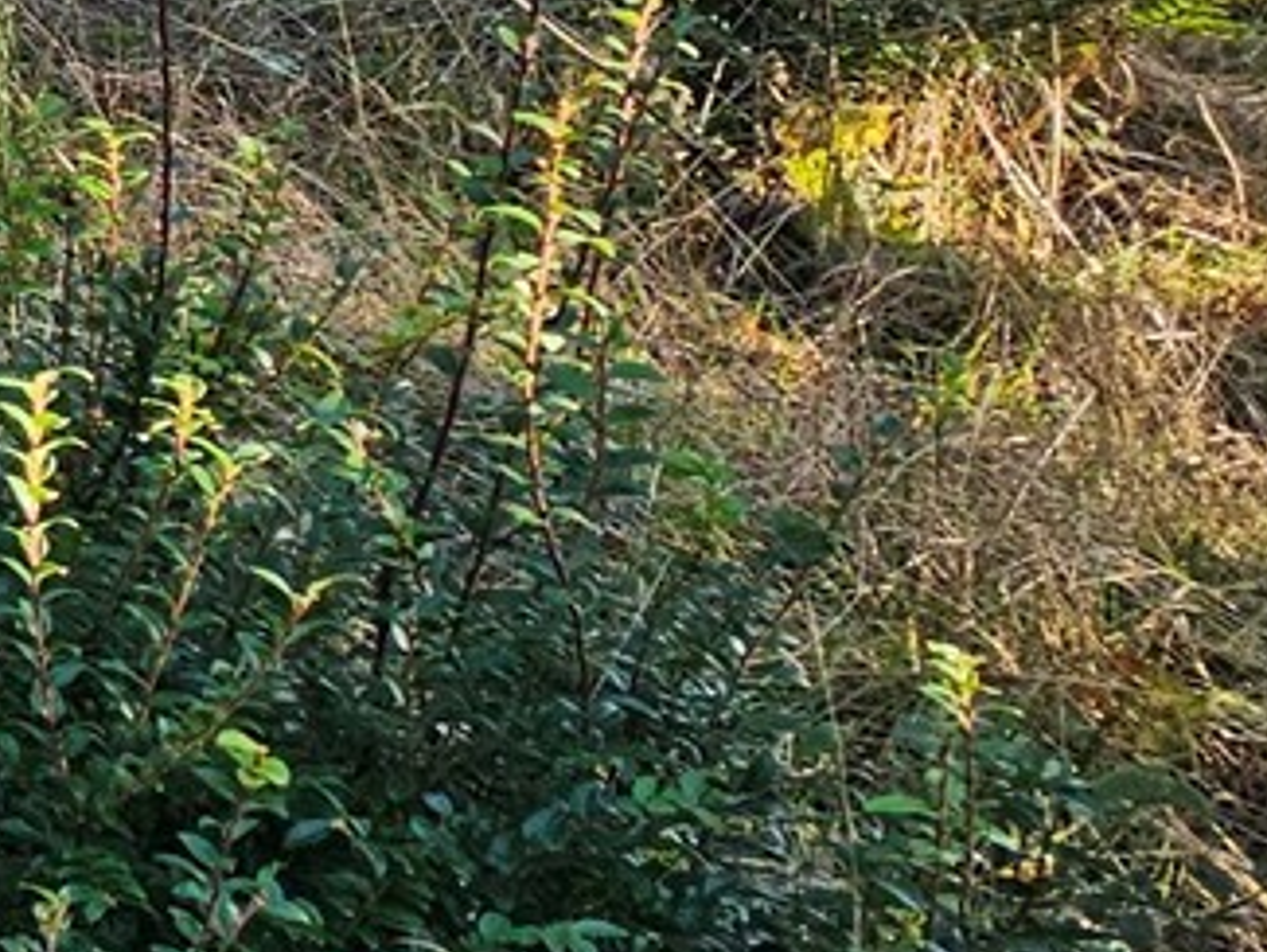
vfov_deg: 21.4
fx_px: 2343
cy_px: -176
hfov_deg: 16.3
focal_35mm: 64
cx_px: -1614
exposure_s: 1/120
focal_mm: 2.2
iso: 50
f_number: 2.2
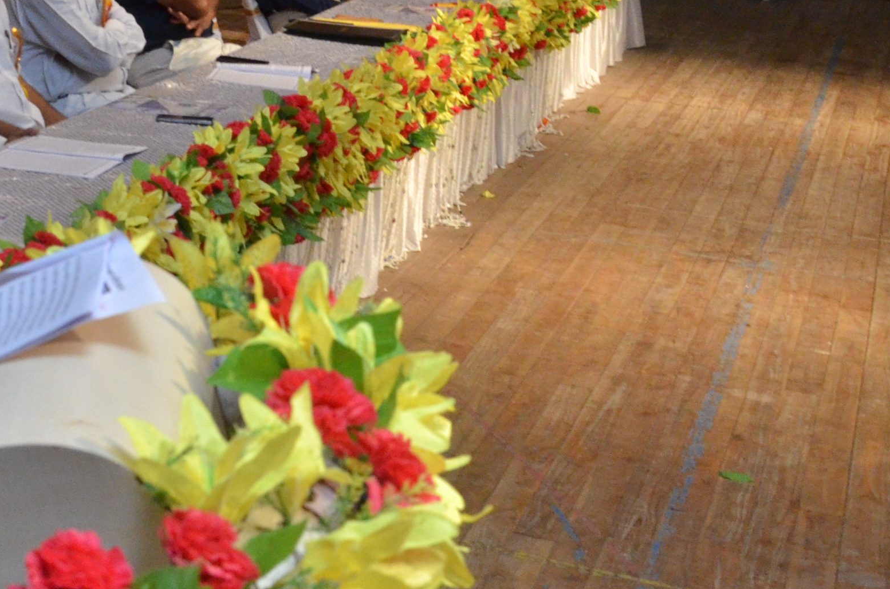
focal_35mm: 89
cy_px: 31
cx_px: -162
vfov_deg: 15.0
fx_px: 2200
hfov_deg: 21.3
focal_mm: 25
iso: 1600
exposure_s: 1/125
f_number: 5.6
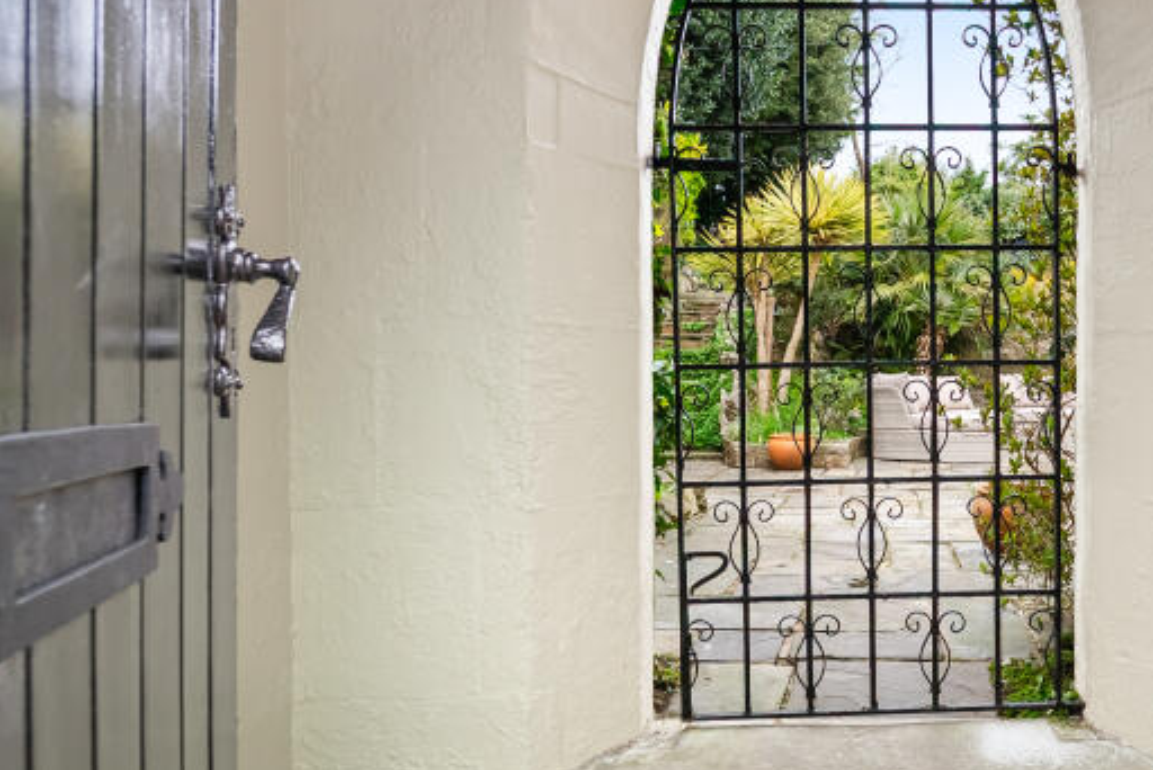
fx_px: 897
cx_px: 917
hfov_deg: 60.4
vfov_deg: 46.5
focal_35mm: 28
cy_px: 383
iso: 320
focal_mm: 14
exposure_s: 1/500
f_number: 6.3
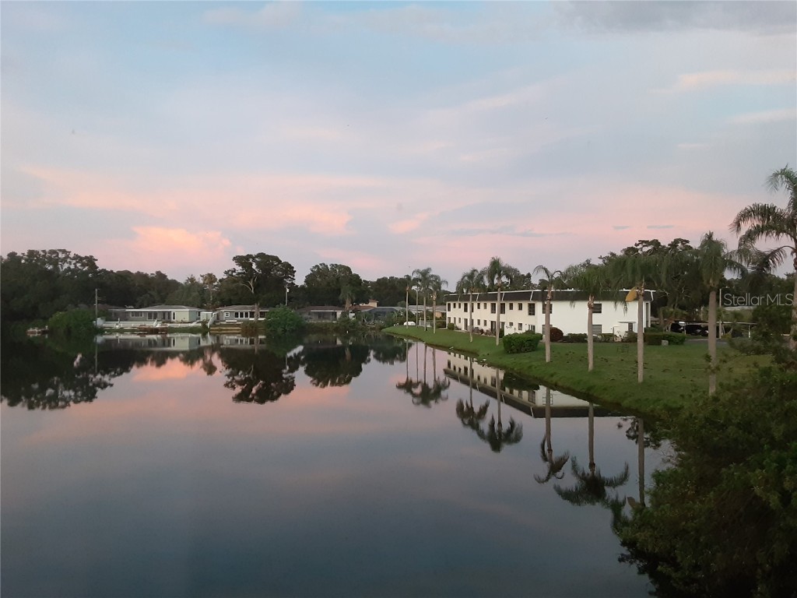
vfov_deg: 51.4
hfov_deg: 65.3
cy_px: 299
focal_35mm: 27
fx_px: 622
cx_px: 398
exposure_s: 1/60
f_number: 1.9
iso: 160
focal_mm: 2.91
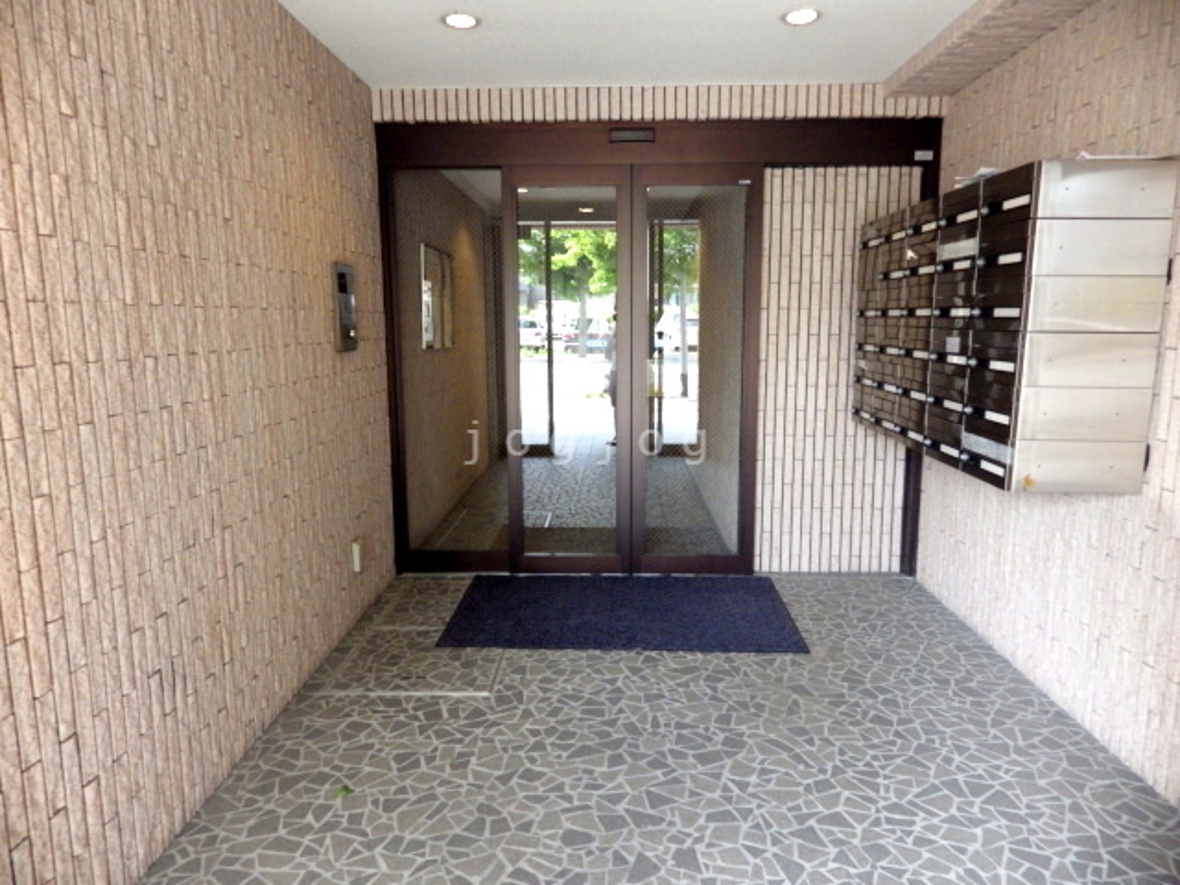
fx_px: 750
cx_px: 590
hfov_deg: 76.4
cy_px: 442
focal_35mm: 22
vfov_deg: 61.1
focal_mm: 4
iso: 320
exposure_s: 1/45
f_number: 3.1
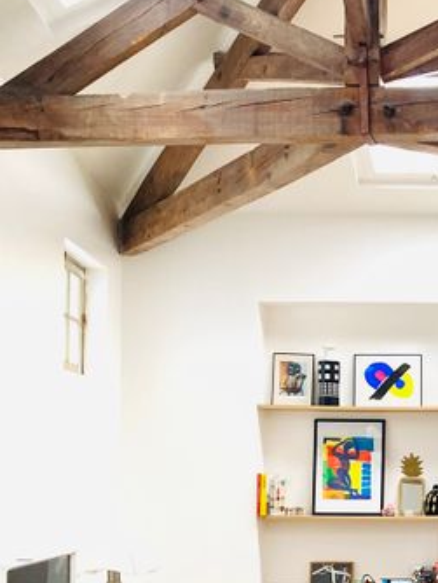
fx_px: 1129
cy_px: 475
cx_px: 522
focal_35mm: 67
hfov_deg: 20.6
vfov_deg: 28.3
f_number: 1.8
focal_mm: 3.99
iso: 160
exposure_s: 1/60
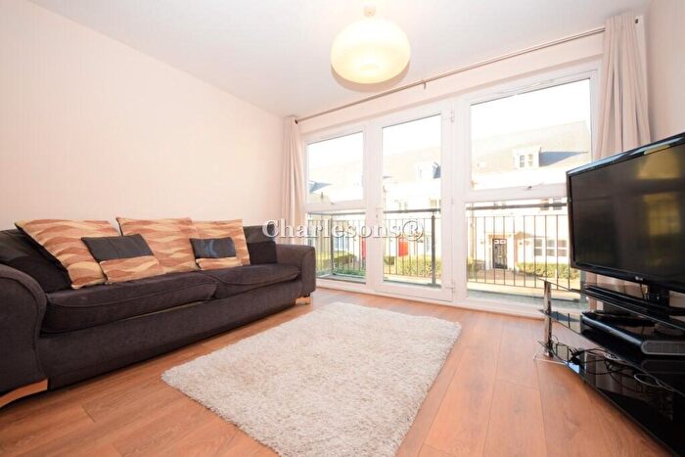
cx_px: 342
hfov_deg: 106.3
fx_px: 257
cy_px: 228
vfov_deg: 83.3
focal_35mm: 14
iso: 720
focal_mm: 9
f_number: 5.6
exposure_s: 1/125
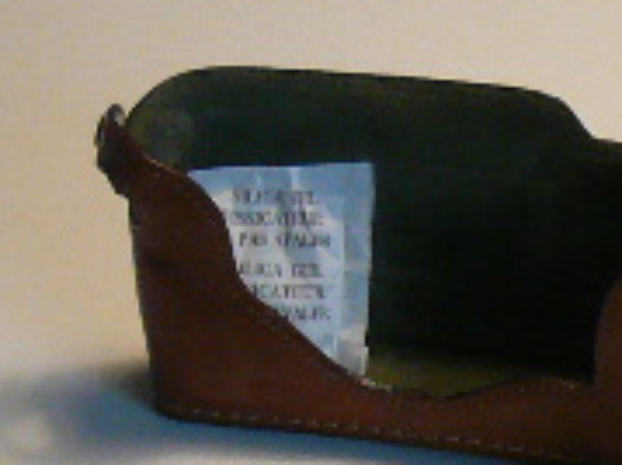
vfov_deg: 8.9
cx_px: 473
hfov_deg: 12.2
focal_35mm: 161
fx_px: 2891
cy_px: 781
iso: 200
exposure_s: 1/60
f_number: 2.9
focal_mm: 4.9
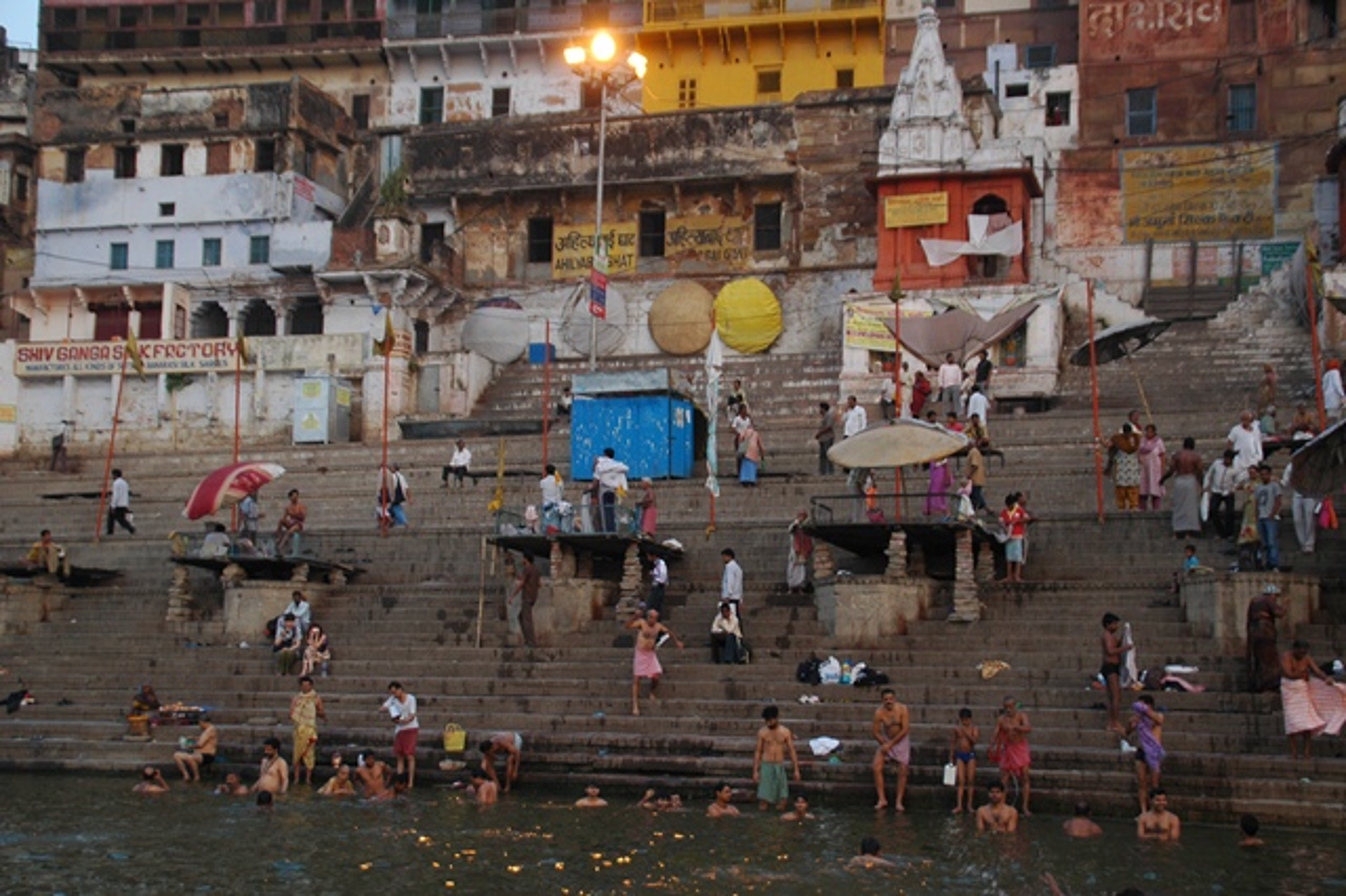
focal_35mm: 48
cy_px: 448
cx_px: 673
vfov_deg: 28.0
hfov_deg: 41.1
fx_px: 1794
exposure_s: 1/60
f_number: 5
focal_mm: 32
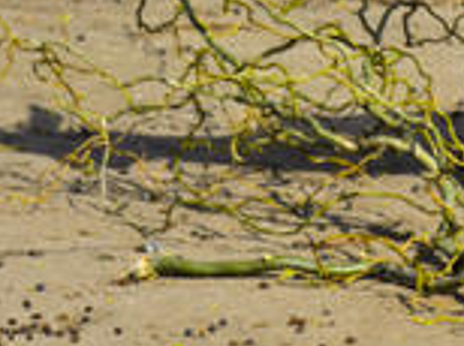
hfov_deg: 2.9
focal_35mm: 672
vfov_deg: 2.2
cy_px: -196
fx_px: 8994
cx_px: 1268
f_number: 5
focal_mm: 82
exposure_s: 1/500
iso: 100
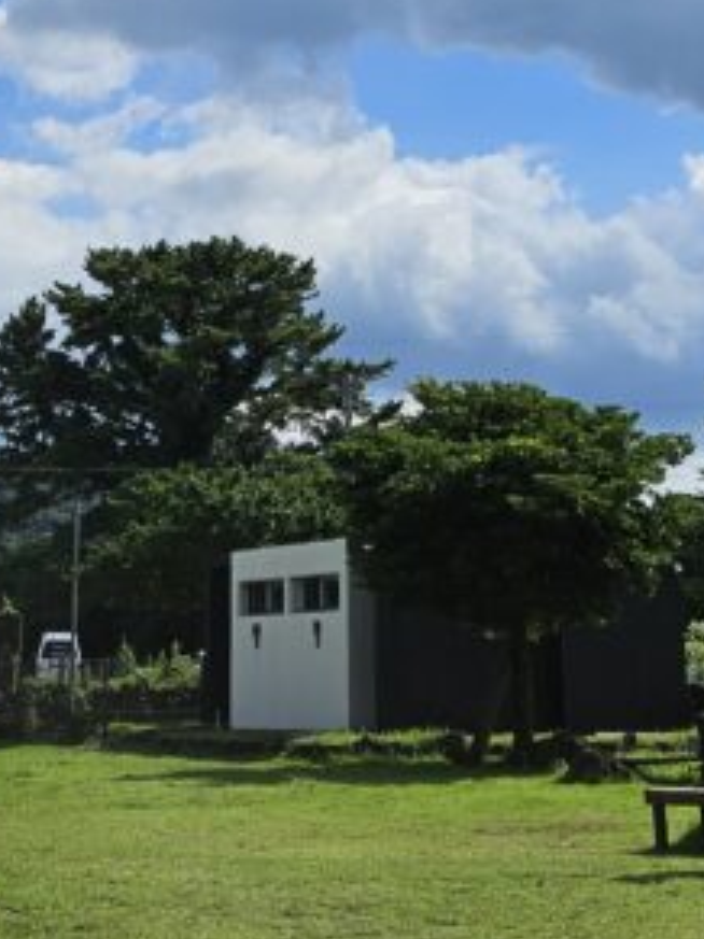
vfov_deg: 22.6
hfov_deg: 18.2
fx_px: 2198
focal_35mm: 81
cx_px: 316
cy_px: -126
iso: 25
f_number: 1.8
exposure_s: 1/6354
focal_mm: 5.4
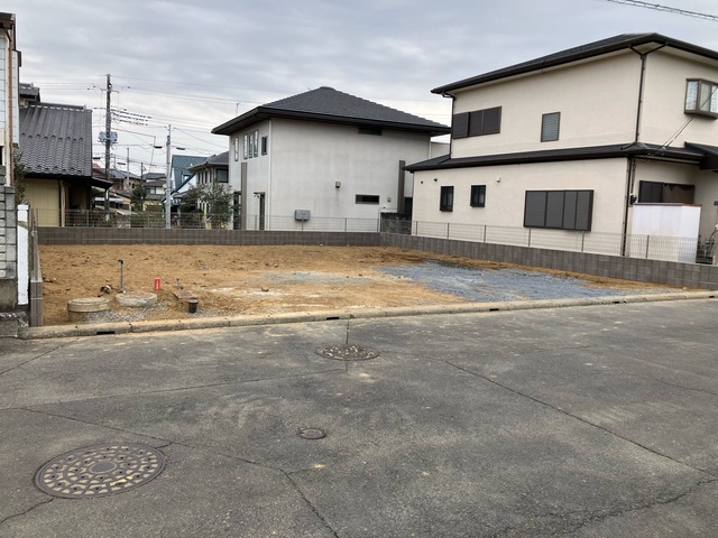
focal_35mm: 28
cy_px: 269
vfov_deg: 49.7
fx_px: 581
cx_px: 359
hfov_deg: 63.4
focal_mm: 3.99
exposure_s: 1/657
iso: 32
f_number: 1.8
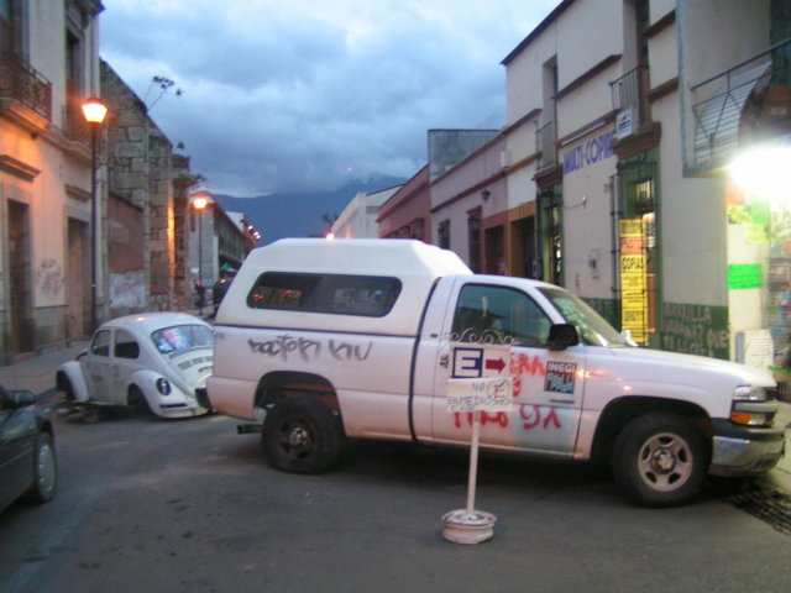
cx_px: 396
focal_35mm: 38
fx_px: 868
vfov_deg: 37.7
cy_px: 296
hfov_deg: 49.0
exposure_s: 1/5
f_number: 2.8
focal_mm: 5.8
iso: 200
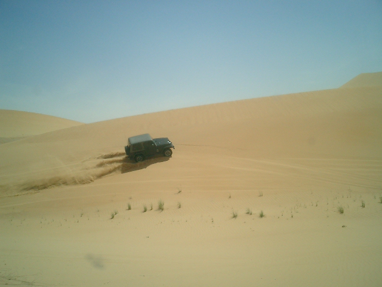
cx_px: 191
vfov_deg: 39.7
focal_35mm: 36
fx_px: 397
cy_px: 144
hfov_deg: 51.4
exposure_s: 1/3200
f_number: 3.2
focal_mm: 7.5
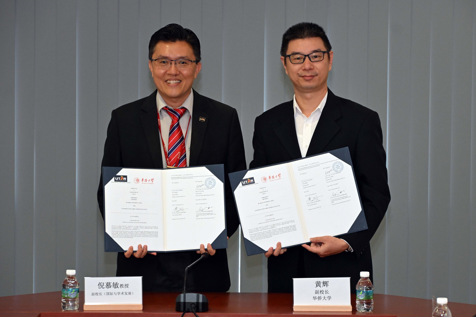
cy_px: 158
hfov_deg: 18.9
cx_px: 238
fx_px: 1428
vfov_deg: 12.7
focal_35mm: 108
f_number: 5.3
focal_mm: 72
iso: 1600
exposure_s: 1/125
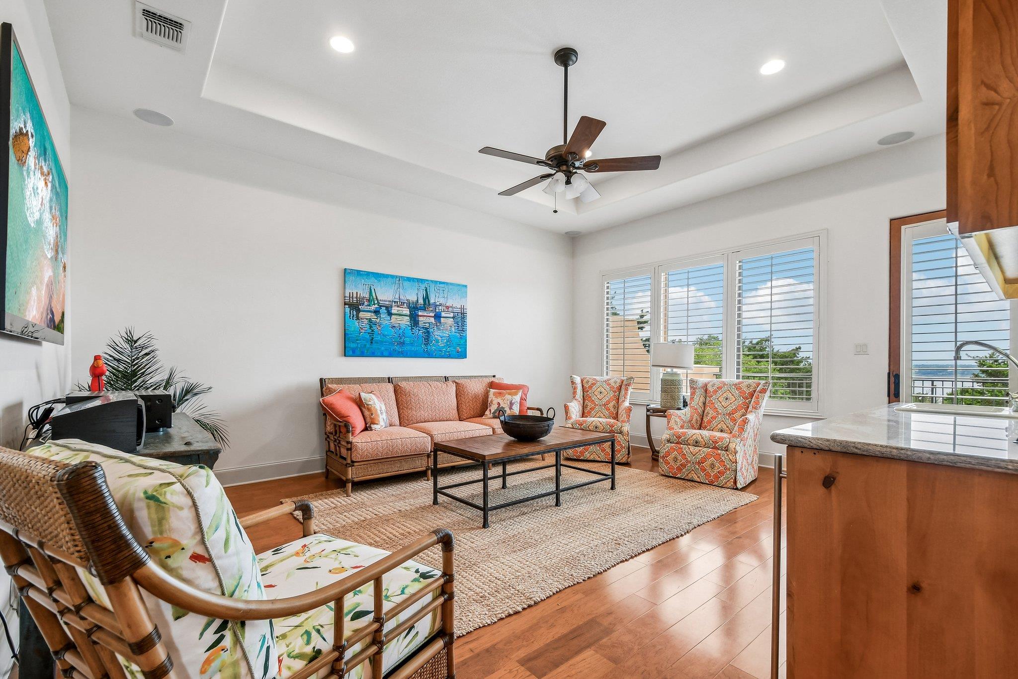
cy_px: 340
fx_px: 424
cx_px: 509
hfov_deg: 100.4
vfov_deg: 77.3
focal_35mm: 15
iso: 400
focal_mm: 10
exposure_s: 1/40
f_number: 8
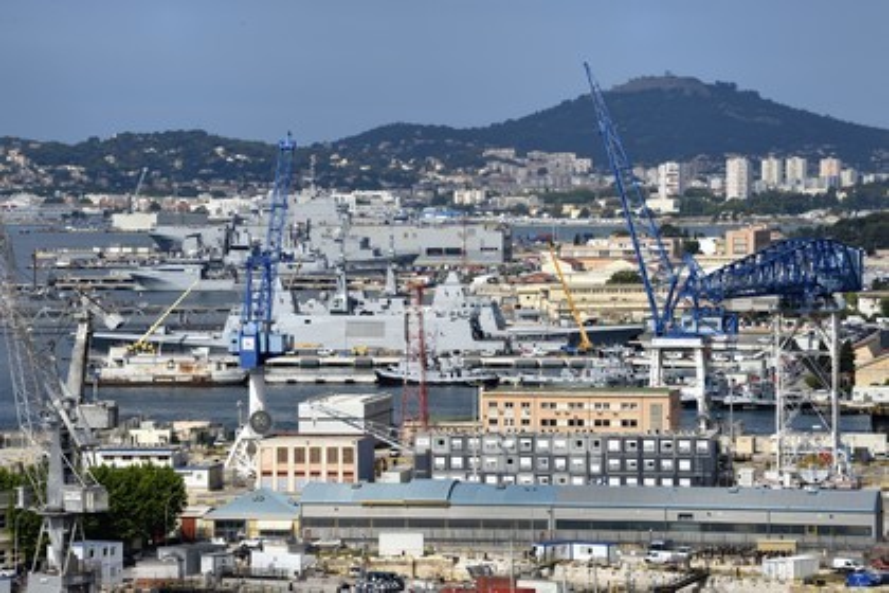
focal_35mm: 165
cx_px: 444
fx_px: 4074
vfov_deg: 8.3
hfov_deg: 12.5
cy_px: 296
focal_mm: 165
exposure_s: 1/250
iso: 200
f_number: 16
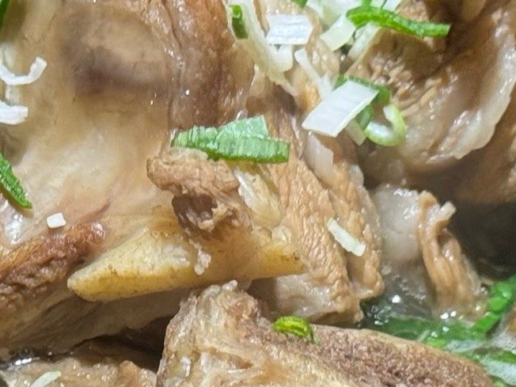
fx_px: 2996
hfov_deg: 9.8
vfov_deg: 7.4
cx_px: 203
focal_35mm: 201
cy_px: 347
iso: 125
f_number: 1.78
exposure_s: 1/50
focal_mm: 6.76
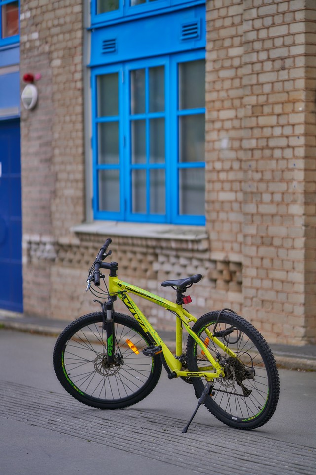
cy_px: 238
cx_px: 158
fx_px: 1119
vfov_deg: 23.9
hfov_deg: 16.1
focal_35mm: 85
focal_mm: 85
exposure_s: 1/4000
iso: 100
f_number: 1.4
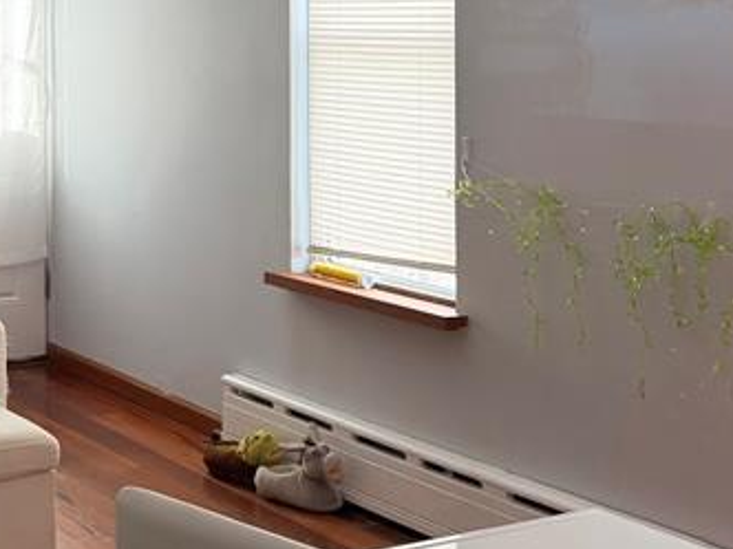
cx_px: 9
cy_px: 66
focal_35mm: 74
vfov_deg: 19.6
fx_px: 1567
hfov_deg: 25.1
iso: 160
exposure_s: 1/170
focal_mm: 6.76
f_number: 1.78
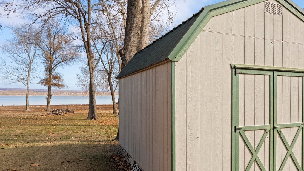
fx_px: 242
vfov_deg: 38.8
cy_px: 98
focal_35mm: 30
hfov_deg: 62.6
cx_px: 203
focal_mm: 20.7
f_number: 8
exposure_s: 1/250
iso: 250
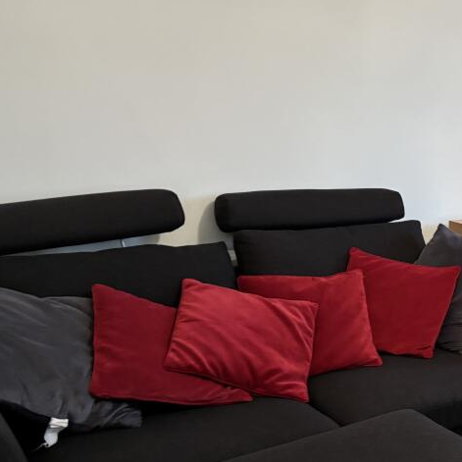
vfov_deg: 33.7
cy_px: 310
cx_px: 500
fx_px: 755
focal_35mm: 50
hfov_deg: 30.6
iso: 500
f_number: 1.6
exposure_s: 1/33
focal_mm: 5.96
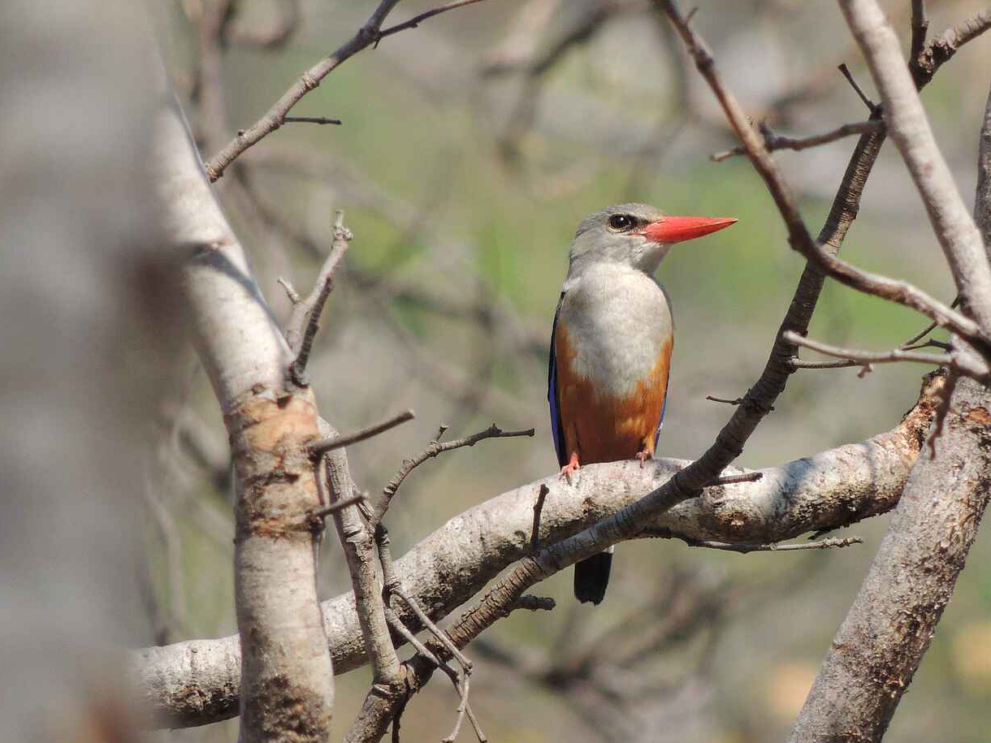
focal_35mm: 1312
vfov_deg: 1.1
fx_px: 37560
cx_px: 582
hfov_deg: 1.5
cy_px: 434
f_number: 5.9
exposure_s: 1/500
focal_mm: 180
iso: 220
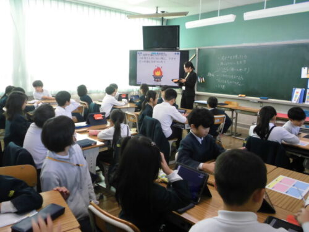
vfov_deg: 53.1
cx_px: 154
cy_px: 116
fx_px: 232
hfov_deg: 67.3
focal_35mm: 26
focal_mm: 4.6
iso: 100
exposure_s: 1/60
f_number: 3.2
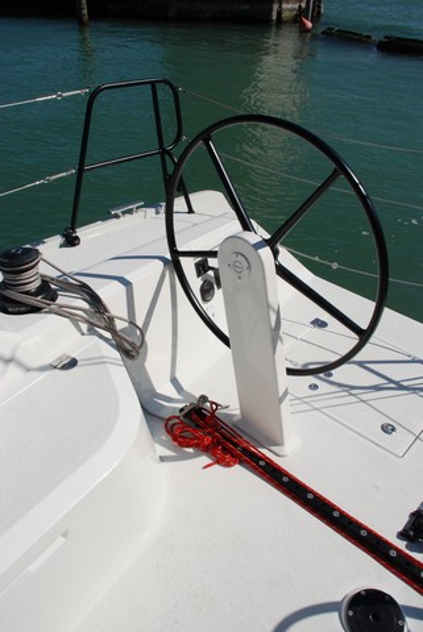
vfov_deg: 61.9
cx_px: 212
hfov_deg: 43.7
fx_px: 528
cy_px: 316
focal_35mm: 30
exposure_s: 1/500
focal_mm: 20
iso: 250
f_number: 11
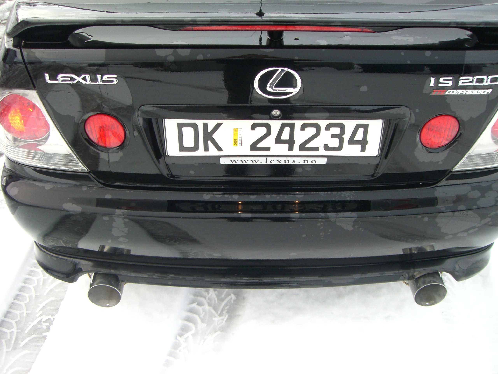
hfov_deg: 49.0
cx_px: 249
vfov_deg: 37.7
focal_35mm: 38
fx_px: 547
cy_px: 187
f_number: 2.7
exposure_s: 1/160
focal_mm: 6.2
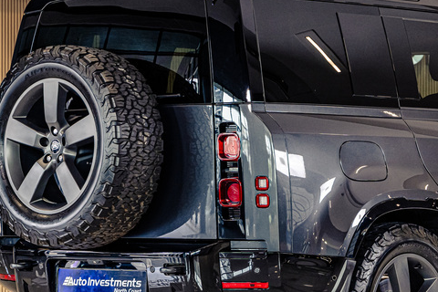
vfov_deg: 8.6
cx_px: 400
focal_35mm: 160
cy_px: 182
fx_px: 1947
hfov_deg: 12.7
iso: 640
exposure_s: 1/160
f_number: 4.5
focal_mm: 75
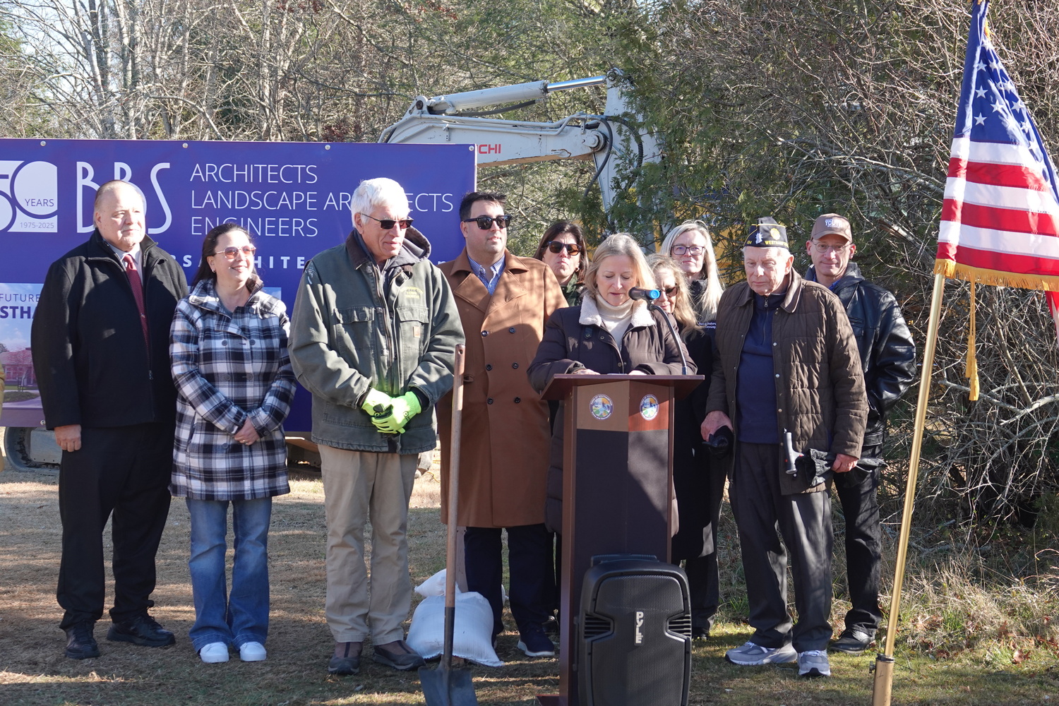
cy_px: 353
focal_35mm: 68
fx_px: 2000
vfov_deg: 20.0
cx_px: 530
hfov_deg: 29.7
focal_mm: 24.79
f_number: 3.5
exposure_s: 1/200
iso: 100
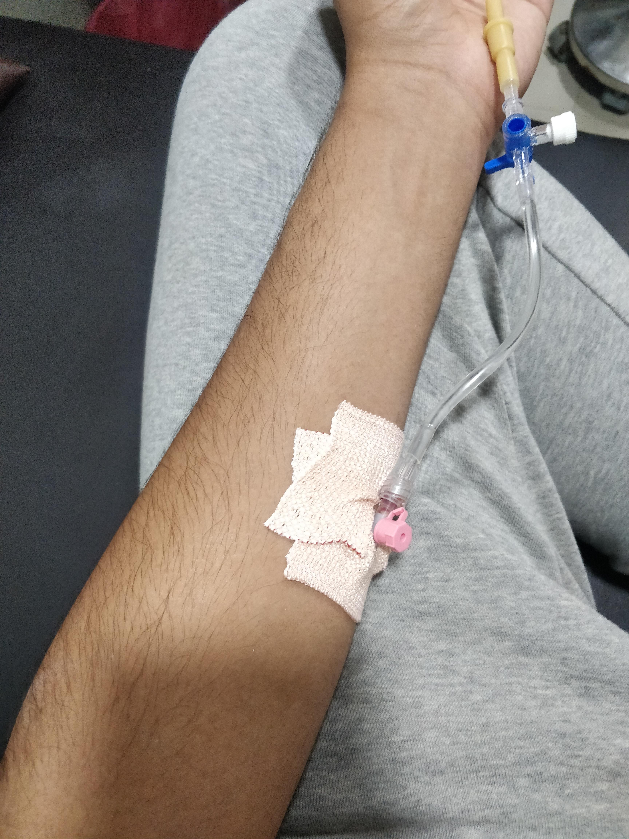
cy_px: 420
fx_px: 581
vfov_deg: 71.6
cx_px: 314
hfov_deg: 56.8
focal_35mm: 24
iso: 1000
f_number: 1.7
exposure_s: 1/50
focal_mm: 4.1
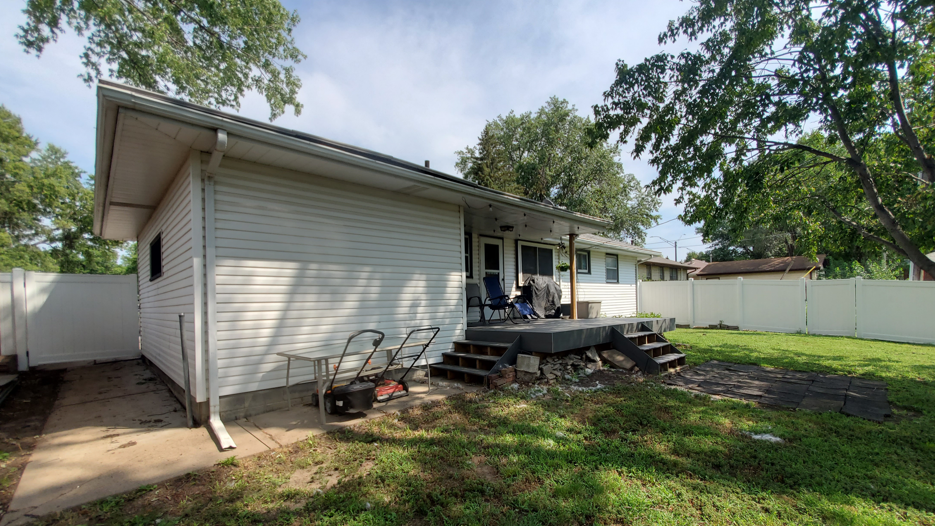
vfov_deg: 70.2
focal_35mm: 15
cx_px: 482
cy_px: 301
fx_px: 372
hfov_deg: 103.0
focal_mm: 1.8
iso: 50
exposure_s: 1/1053
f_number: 2.2
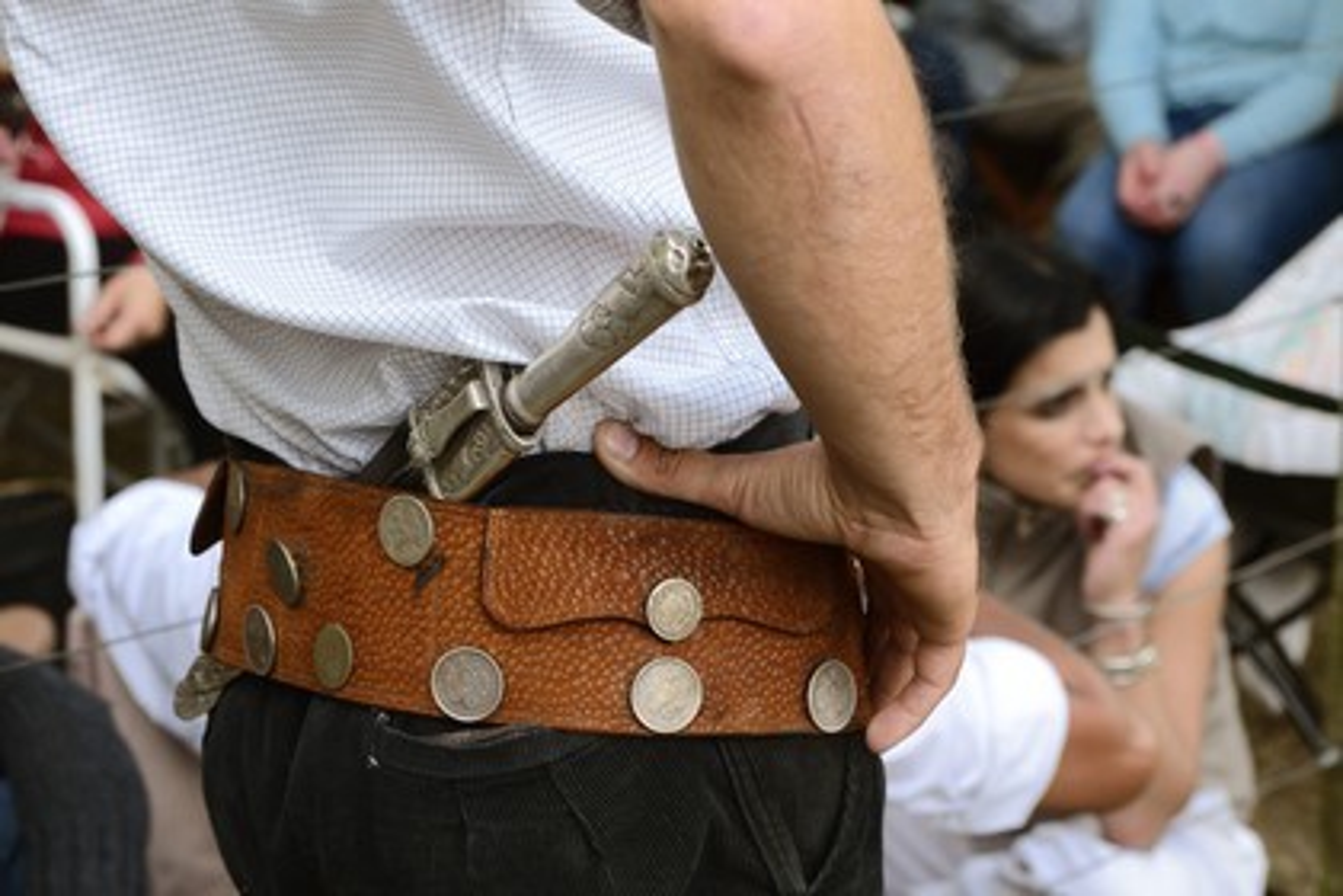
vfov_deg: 19.5
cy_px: 448
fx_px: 2611
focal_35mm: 70
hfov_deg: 28.8
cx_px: 672
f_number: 7.1
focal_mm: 70
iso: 400
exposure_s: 1/160
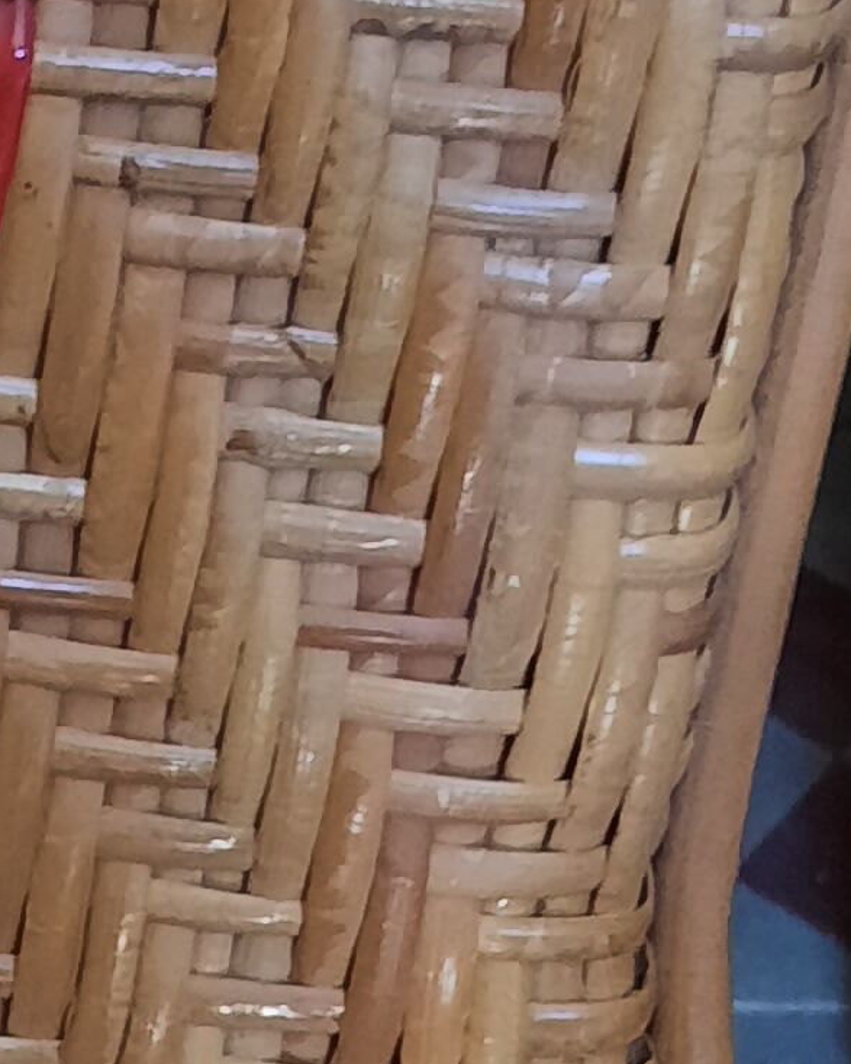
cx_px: -1111
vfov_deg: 14.3
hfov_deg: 10.2
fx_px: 4188
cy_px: 30
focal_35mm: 133
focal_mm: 4.6
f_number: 2
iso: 400
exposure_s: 1/33
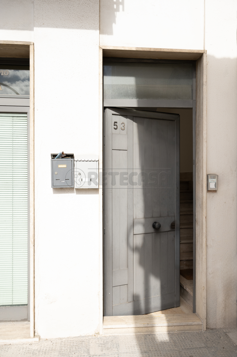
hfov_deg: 44.9
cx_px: 118
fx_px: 287
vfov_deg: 63.7
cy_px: 178
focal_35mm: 29
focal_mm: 29
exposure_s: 1/1000
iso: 800
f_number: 7.1
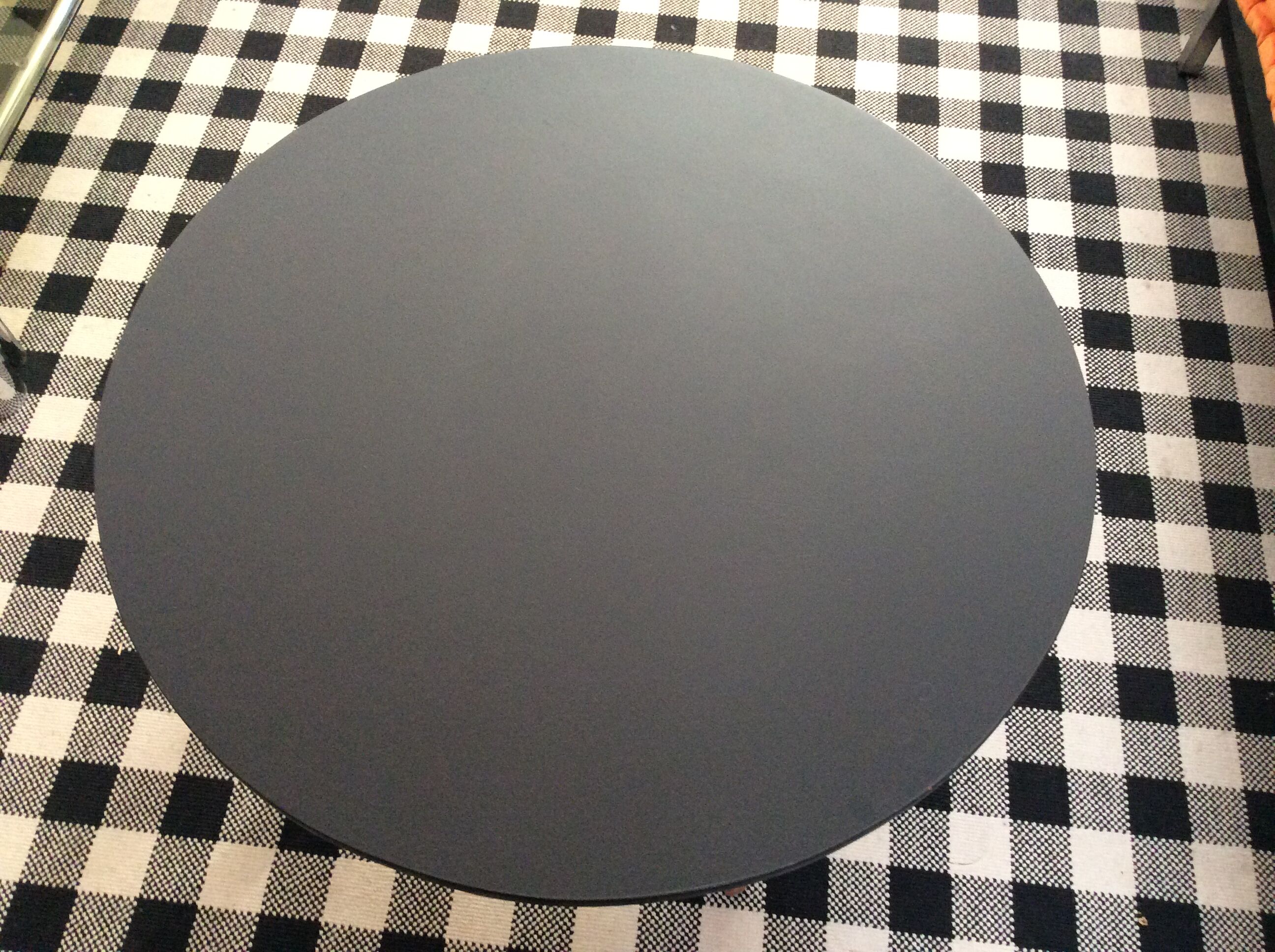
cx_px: 638
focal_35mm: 32
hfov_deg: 56.9
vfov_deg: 44.1
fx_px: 1177
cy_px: 476
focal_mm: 3.3
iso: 250
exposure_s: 1/25
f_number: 2.4
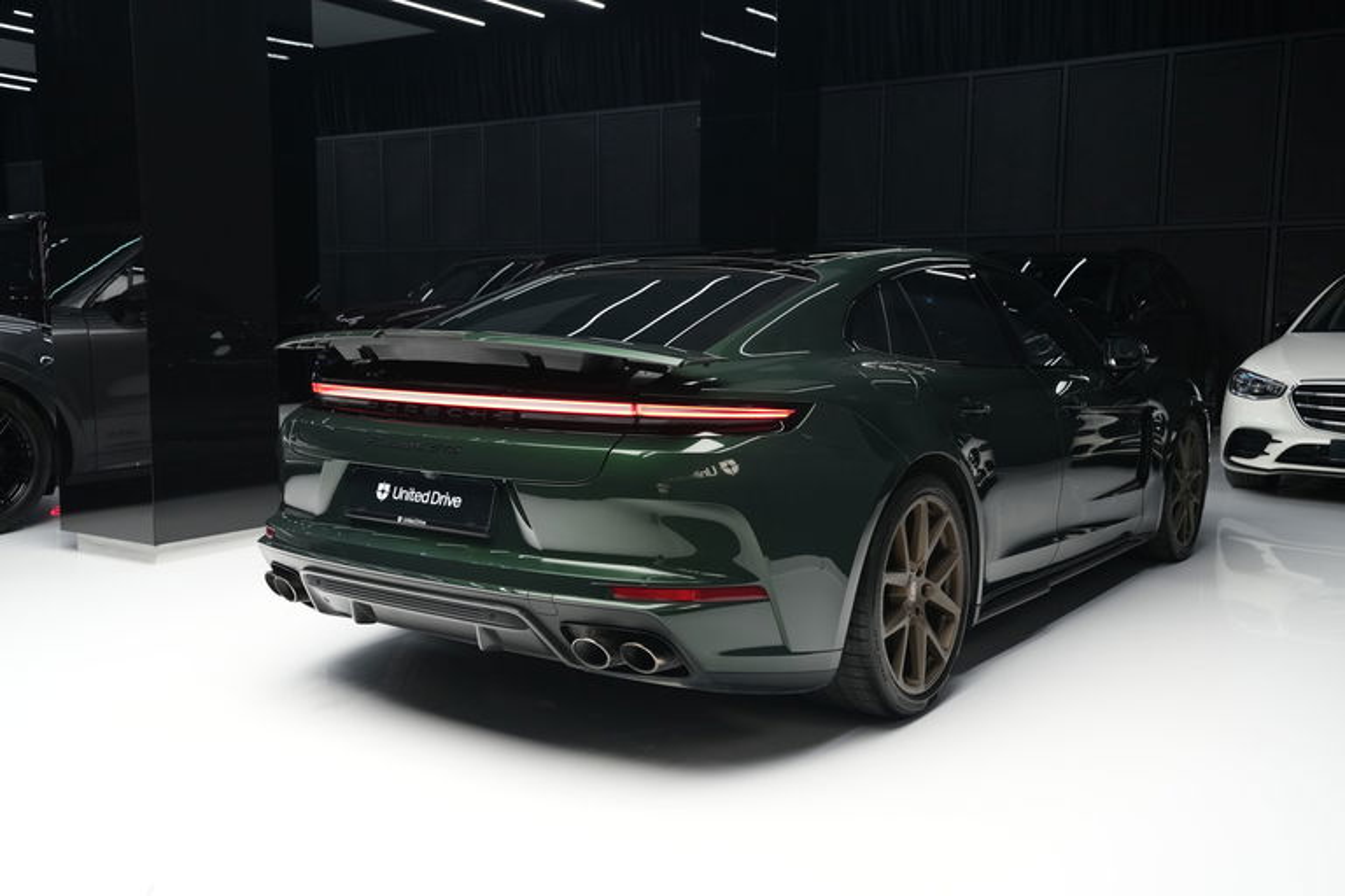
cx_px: 672
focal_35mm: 35
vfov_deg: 37.9
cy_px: 448
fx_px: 1308
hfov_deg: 54.4
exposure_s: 1/30
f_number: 4
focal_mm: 35
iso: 1600
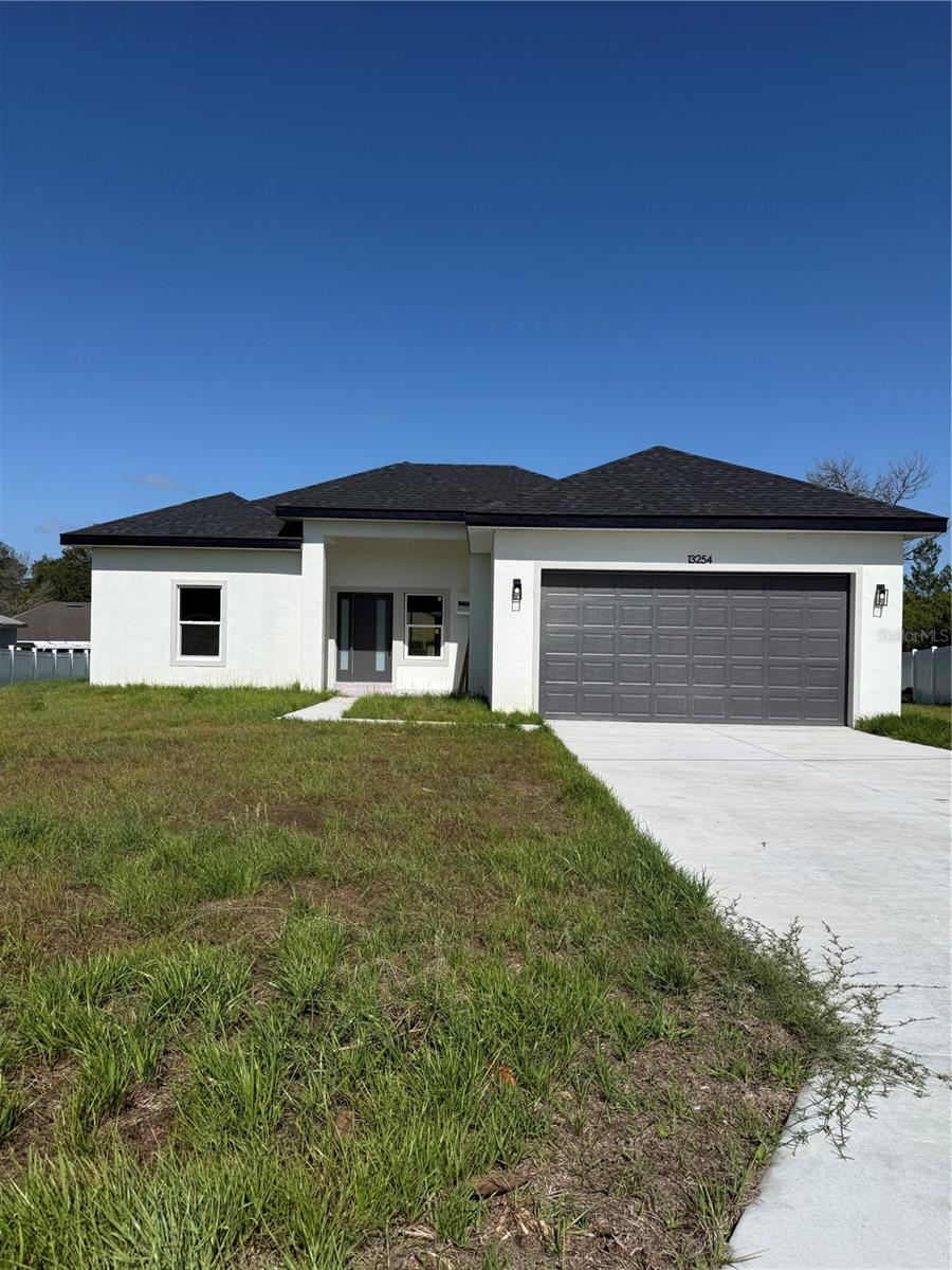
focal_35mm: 24
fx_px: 880
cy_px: 635
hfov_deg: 56.8
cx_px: 476
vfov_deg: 71.6
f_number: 1.78
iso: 80
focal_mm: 6.76
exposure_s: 1/9091
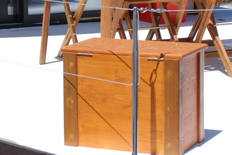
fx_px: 1097
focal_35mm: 170
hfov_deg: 12.1
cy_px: 5
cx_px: 99
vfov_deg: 8.1
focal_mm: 24
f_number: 9
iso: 100
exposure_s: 1/250
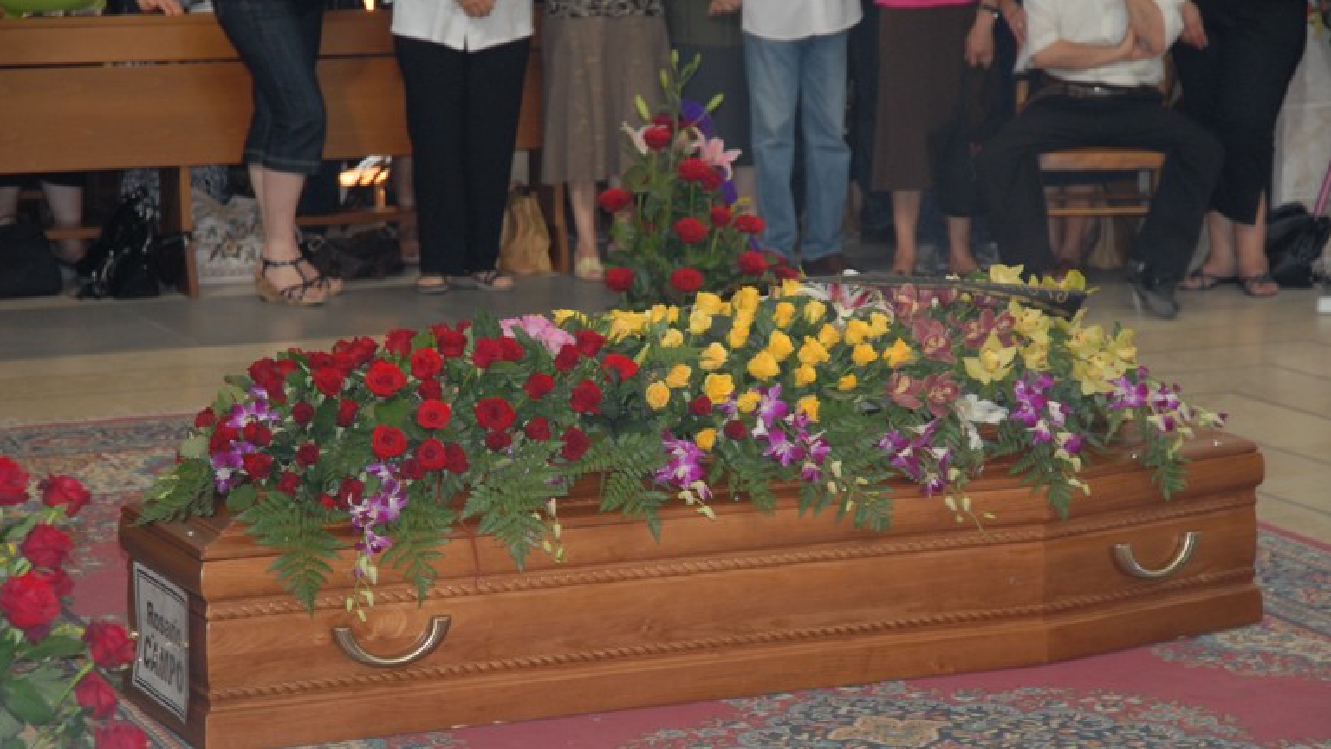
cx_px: 662
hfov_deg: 19.3
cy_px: 423
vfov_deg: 10.9
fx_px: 3918
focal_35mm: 111
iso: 500
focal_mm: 70
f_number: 4.5
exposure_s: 1/60
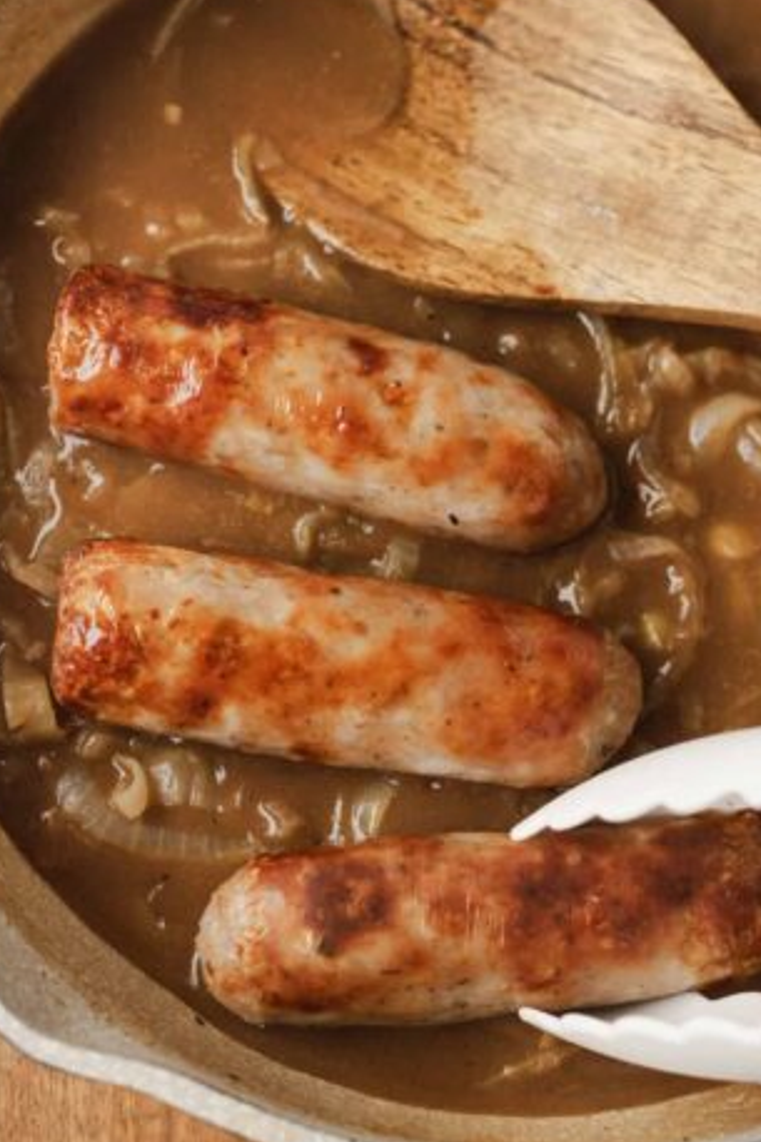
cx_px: 470
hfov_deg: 16.6
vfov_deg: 24.8
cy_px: 544
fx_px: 2602
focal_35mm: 82
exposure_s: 1/20
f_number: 5
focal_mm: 50
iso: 400
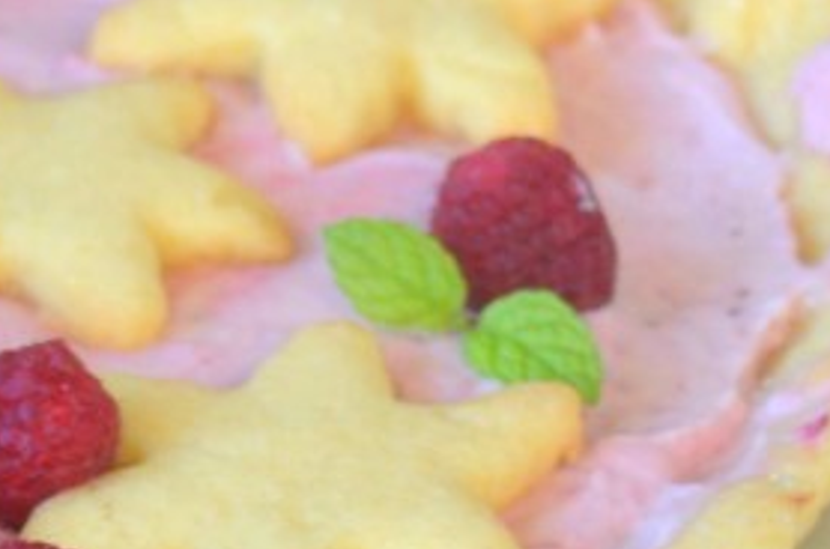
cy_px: 518
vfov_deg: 3.0
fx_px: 10443
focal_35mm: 454
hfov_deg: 4.5
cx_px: -737
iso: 200
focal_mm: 70
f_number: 5.6
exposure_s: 1/13
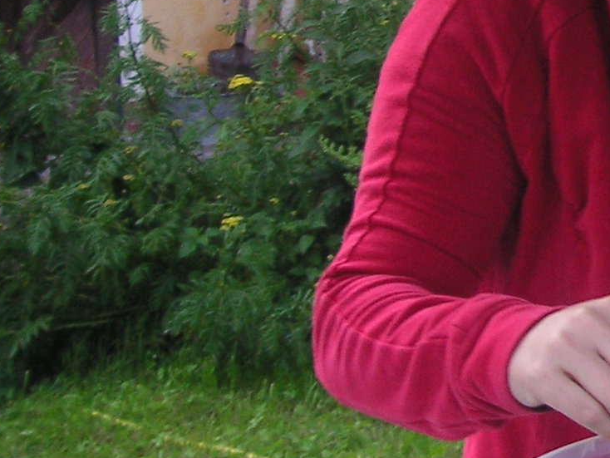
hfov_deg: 14.1
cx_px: 985
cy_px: 67
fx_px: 2274
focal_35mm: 129
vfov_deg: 11.4
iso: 50
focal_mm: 6.1
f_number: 2.8
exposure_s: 1/90
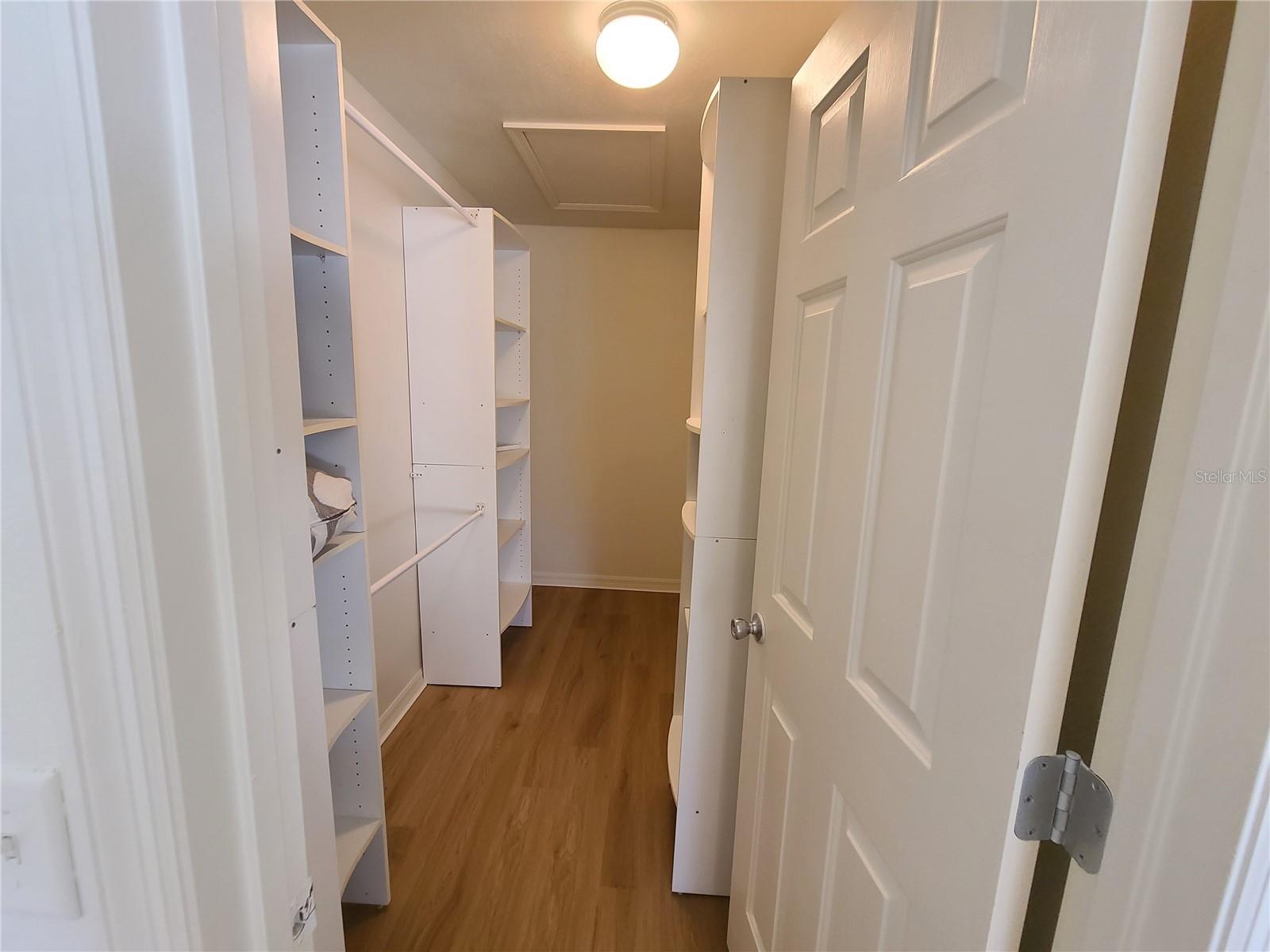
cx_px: 635
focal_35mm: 13
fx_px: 477
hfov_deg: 106.2
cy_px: 476
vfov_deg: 89.9
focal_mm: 2.2
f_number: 2.2
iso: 320
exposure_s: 1/40
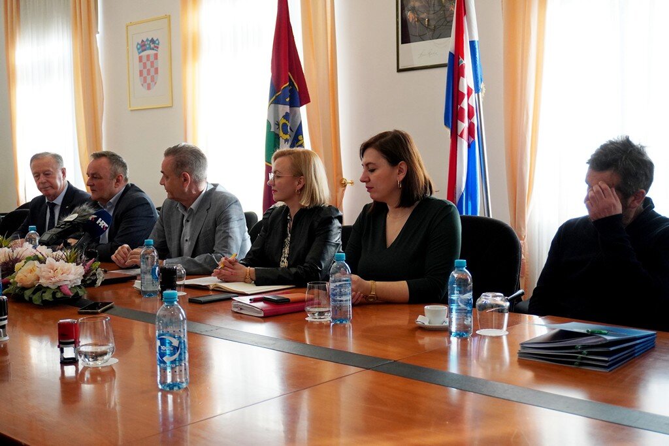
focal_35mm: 42
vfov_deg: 31.9
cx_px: 334
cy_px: 223
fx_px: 781
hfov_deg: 46.4
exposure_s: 1/250
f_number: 4.5
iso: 1250
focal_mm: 28
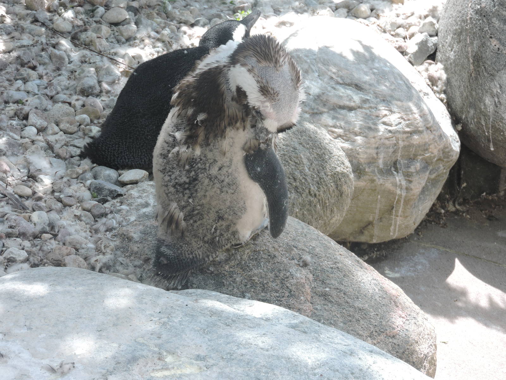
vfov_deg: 11.0
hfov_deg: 14.6
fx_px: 1973
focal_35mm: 135
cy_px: 190
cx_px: 253
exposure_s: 1/160
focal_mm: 24.1
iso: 100
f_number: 4.3
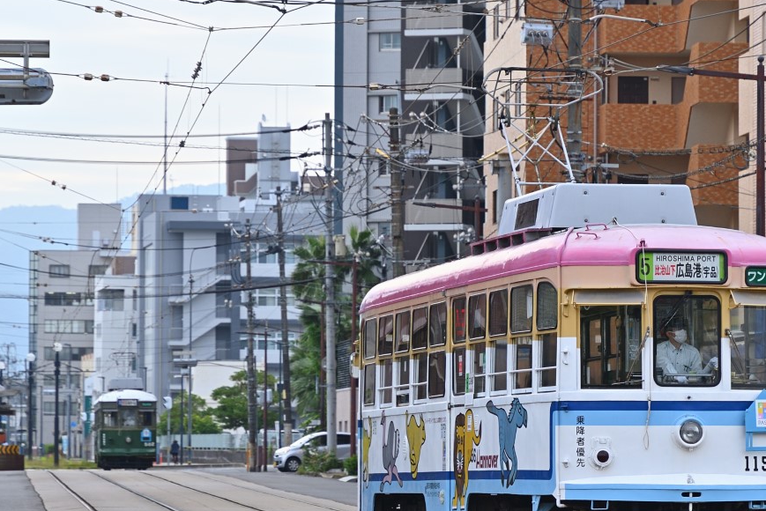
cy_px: 288
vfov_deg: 6.5
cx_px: 506
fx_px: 4512
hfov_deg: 9.7
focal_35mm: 212
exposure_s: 1/500
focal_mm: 80
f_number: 4.5
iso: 160
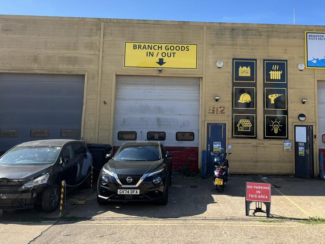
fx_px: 319
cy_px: 86
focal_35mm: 34
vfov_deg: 41.4
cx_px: 193
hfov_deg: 53.6
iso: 50
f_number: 1.6
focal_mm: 5.1
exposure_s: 1/2268
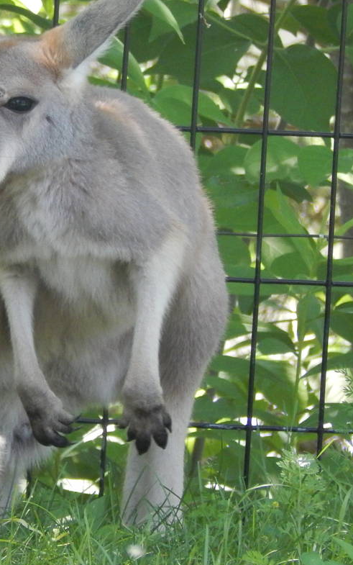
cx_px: -92
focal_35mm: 838
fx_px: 12892
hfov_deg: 1.6
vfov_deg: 2.5
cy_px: 281
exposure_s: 1/125
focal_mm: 69
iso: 400
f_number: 5.7
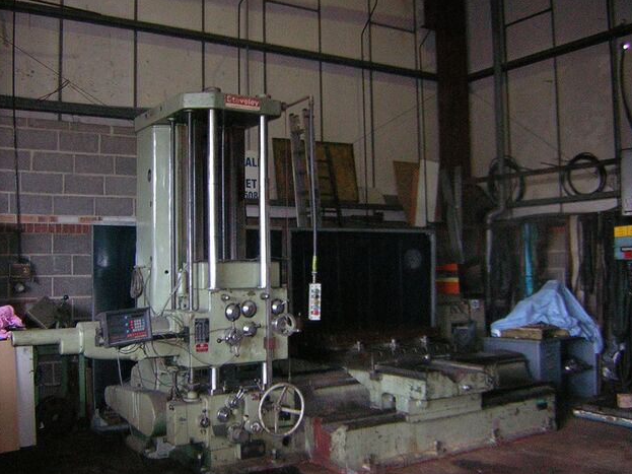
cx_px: 322
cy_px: 240
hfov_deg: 50.1
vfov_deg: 38.7
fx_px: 675
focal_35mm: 37
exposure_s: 1/60.1
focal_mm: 4.7
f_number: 2.6
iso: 200
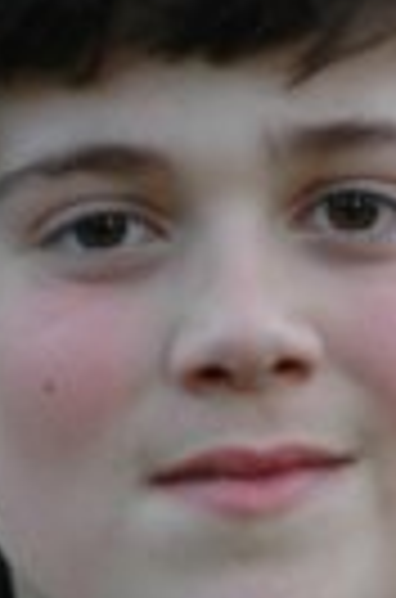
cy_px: 1088
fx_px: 17402
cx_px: 290
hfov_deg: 1.3
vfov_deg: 2.0
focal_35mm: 1049
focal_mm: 155
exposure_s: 1/60
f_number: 2.8
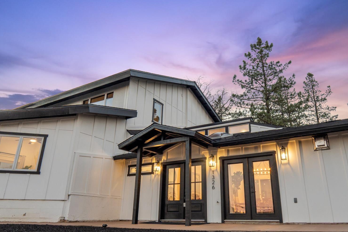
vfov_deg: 51.3
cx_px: 200
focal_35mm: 25
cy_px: 114
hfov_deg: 71.1
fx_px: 242
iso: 250
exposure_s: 1/15
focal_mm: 12
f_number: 9
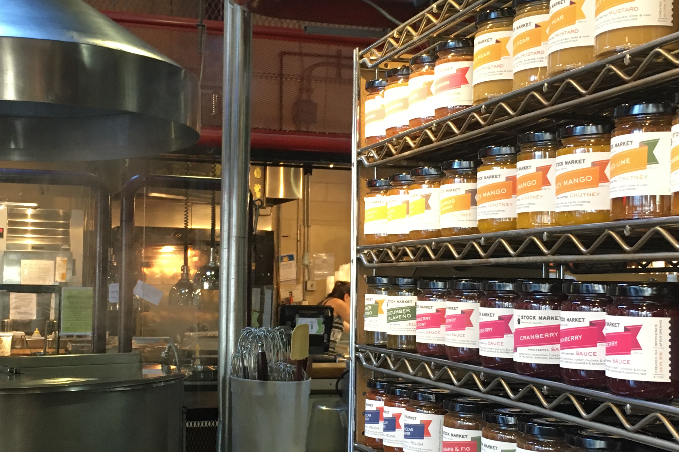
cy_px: 249
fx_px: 1018
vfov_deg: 25.0
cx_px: 335
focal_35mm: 54
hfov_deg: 36.9
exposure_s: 1/30
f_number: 2.2
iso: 125
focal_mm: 4.15
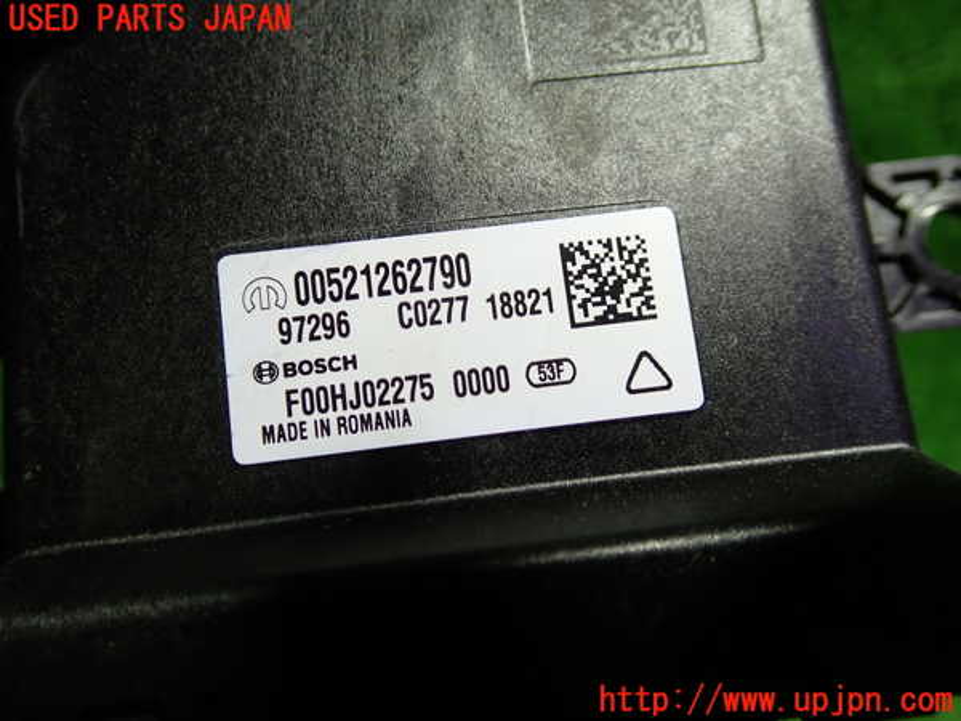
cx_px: 480
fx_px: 833
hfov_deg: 60.0
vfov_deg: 46.8
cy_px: 360
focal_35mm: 30
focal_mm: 5.4
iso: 200
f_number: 2.3
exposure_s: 1/50
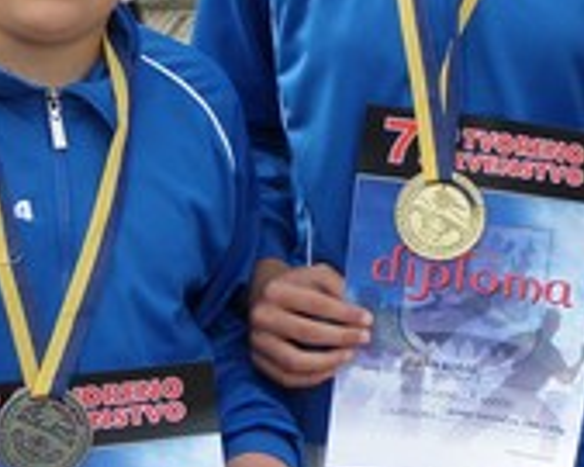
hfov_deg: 14.1
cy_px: 194
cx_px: 740
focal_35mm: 132
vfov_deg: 11.7
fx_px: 2280
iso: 50
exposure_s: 1/80
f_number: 3.5
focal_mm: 6.7
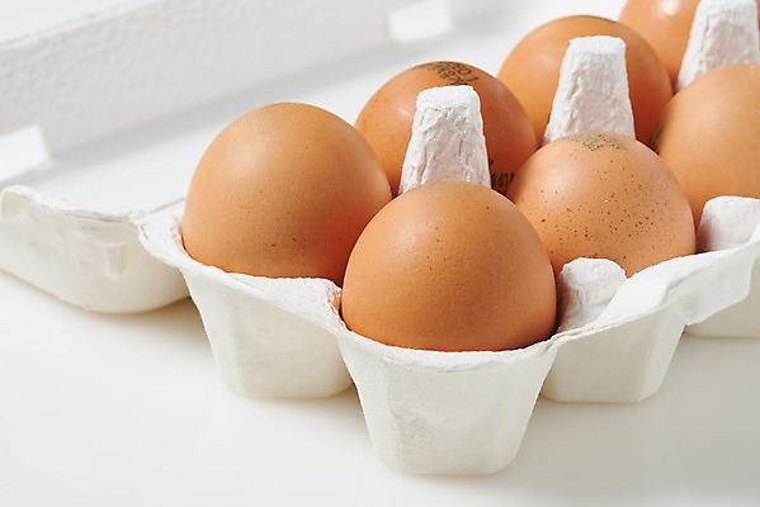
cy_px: 254
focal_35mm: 105
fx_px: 2218
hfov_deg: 19.4
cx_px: 380
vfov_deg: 13.1
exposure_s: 1/125
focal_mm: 105
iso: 100
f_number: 20
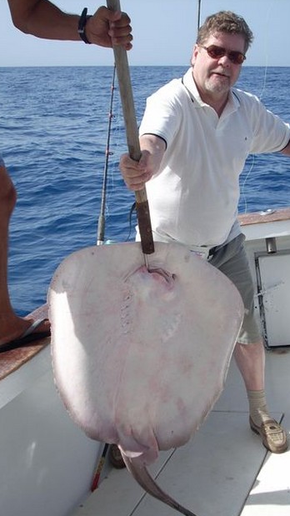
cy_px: 259
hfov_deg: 23.4
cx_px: 190
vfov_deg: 40.6
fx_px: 697
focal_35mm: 51
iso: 64
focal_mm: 7.6
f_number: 6.3
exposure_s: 1/210
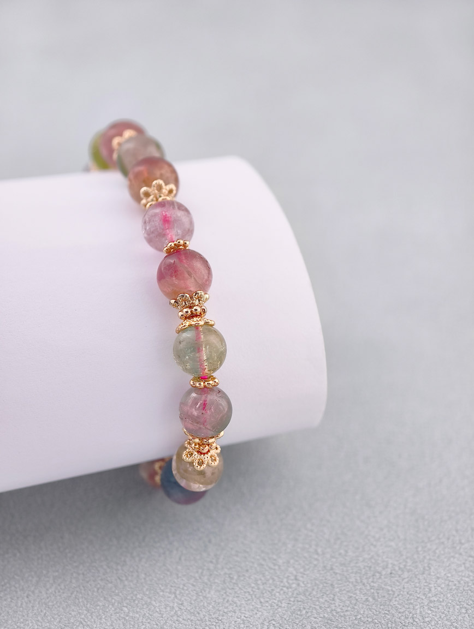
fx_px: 1548
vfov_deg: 23.0
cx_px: 237
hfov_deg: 17.4
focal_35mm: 85
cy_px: 314
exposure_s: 1/160
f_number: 2.67
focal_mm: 22.48
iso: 125
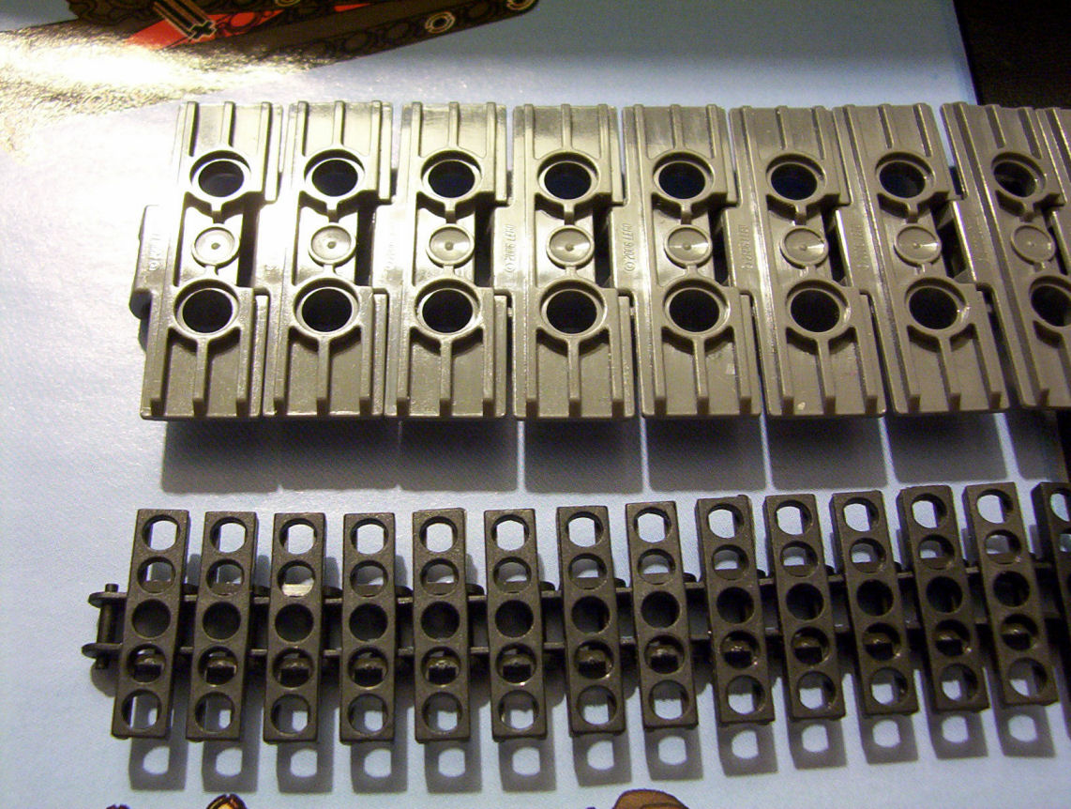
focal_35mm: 43
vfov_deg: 33.7
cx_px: 536
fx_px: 1333
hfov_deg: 43.8
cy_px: 404
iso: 200
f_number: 2.73
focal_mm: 5.77
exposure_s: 1/9.26
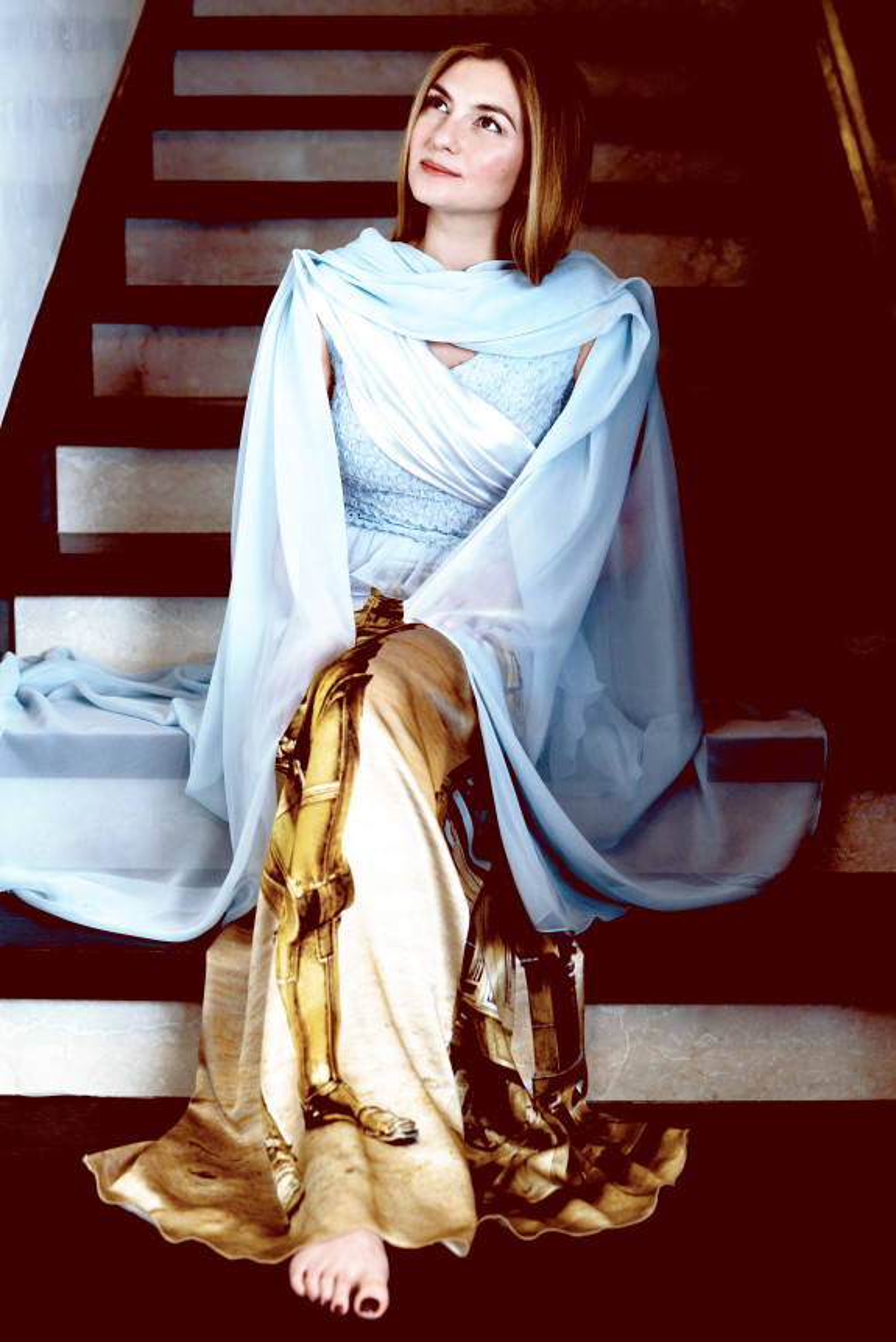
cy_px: 671
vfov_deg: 39.6
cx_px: 448
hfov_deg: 27.0
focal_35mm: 50
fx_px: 1864
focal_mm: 50
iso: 640
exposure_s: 1/80
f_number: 3.2
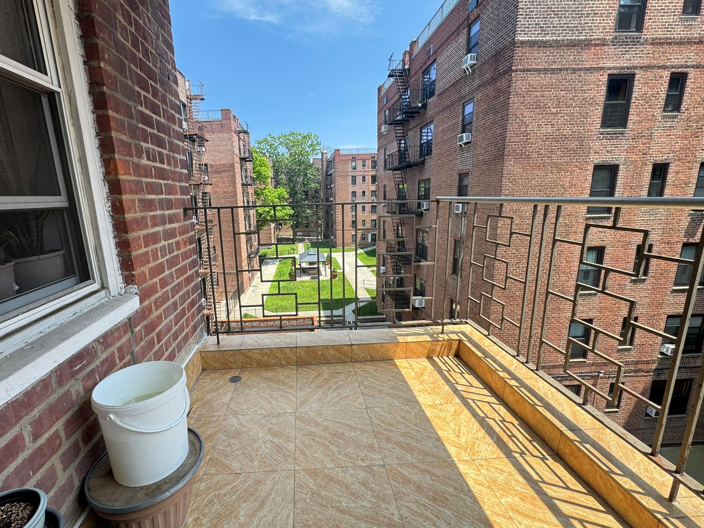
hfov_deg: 94.1
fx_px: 325
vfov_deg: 78.1
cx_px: 312
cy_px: 269
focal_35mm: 16
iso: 40
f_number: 2.2
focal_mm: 2.22
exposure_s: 1/440
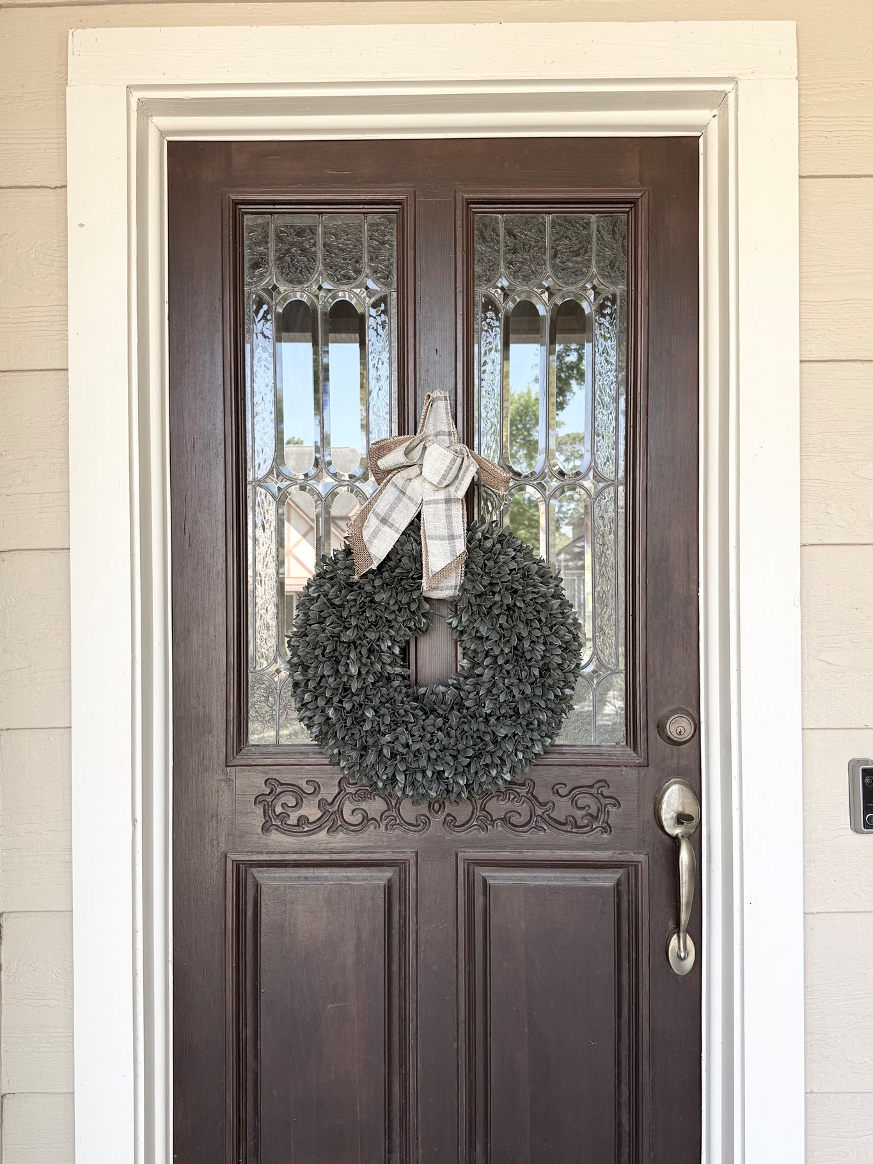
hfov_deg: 51.4
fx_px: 908
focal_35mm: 27
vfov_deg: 65.3
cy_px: 620
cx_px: 430
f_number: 1.78
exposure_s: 1/121
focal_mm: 6.76
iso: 64
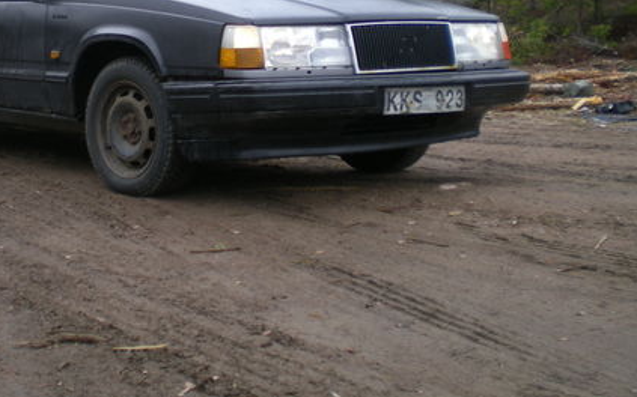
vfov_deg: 21.0
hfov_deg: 32.8
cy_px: 71
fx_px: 1059
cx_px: 160
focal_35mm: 61
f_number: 3.1
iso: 50
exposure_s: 1/130
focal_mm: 6.3
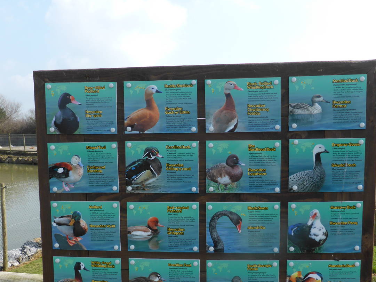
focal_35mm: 37
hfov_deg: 50.1
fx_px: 402
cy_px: 191
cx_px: 195
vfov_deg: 38.2
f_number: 3.3
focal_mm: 4.4
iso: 100
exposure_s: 1/640
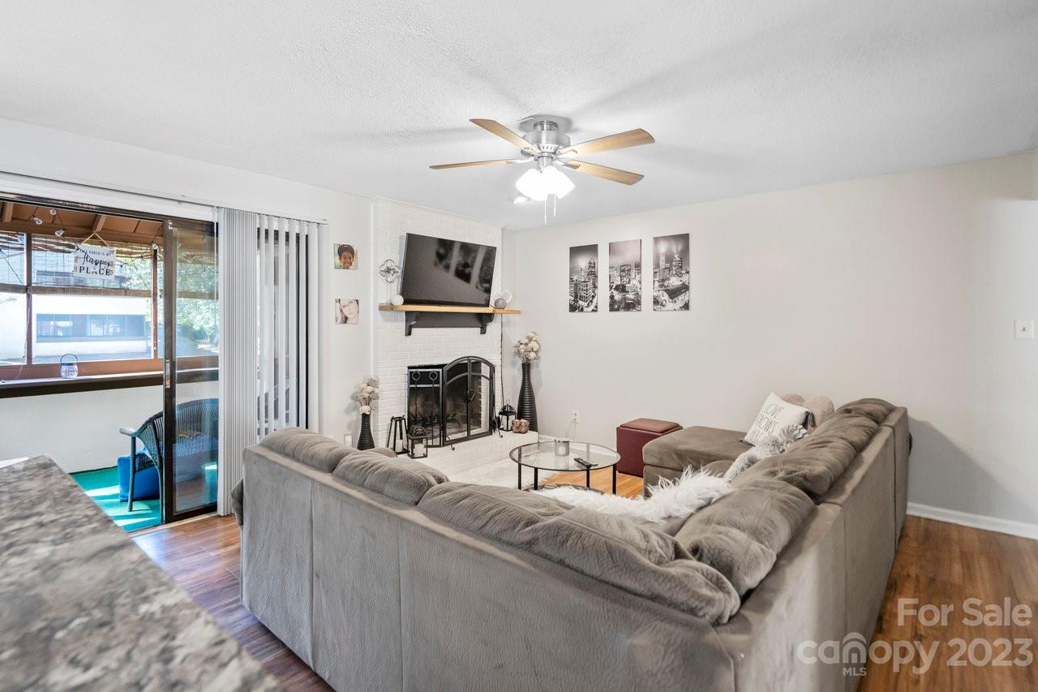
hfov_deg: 96.7
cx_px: 519
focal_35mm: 16
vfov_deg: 73.7
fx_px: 461
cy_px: 346
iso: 1600
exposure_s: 1/160
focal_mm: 16
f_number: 4
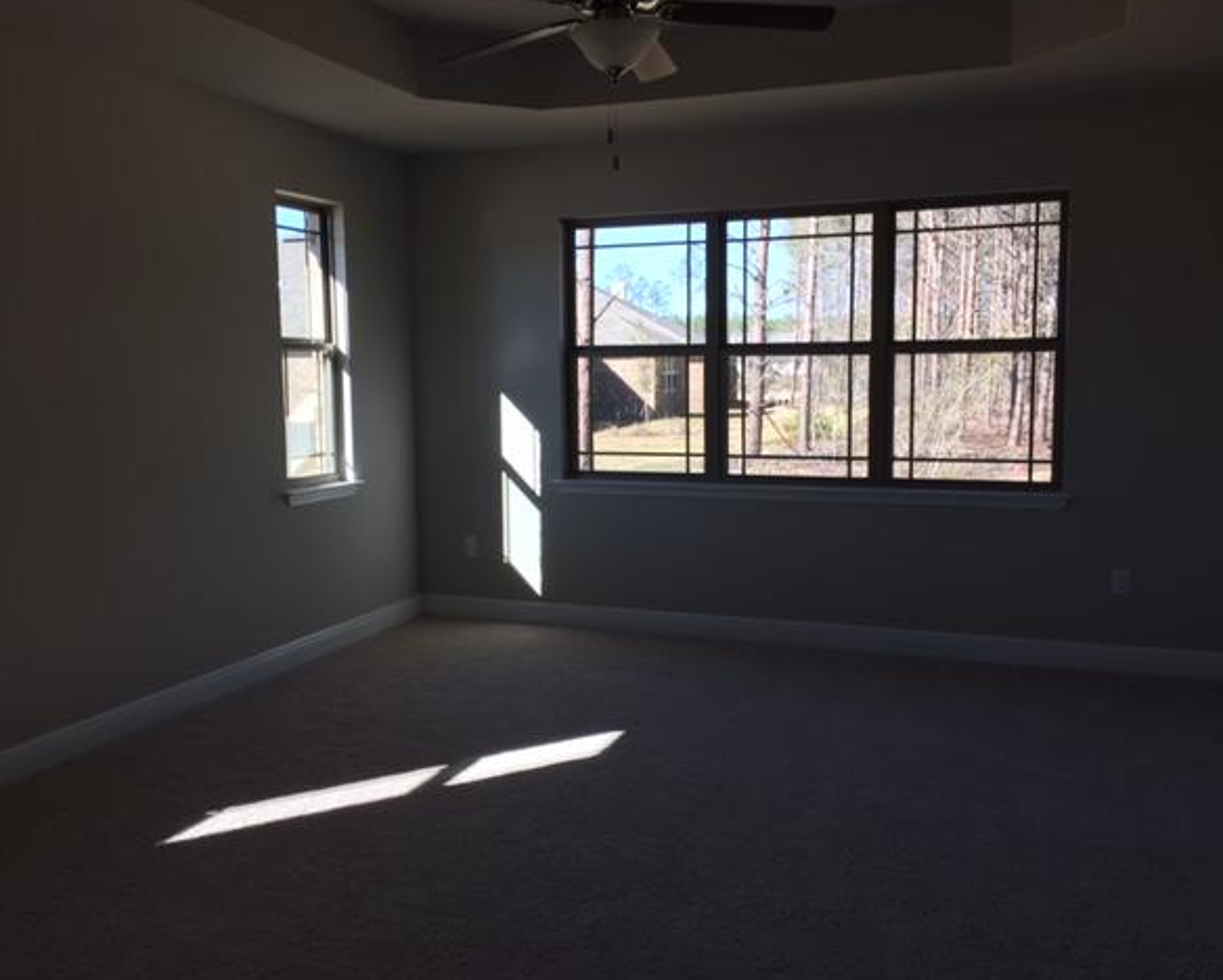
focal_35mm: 31
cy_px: 480
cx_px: 605
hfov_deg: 57.1
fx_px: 1123
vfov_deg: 47.2
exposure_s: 1/120
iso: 32
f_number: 2.2
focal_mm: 4.15
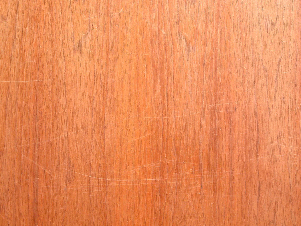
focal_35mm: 50
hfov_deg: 38.2
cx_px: 150
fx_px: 435
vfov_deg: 29.1
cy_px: 113
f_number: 6
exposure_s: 1/270
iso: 100
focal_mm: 12.7
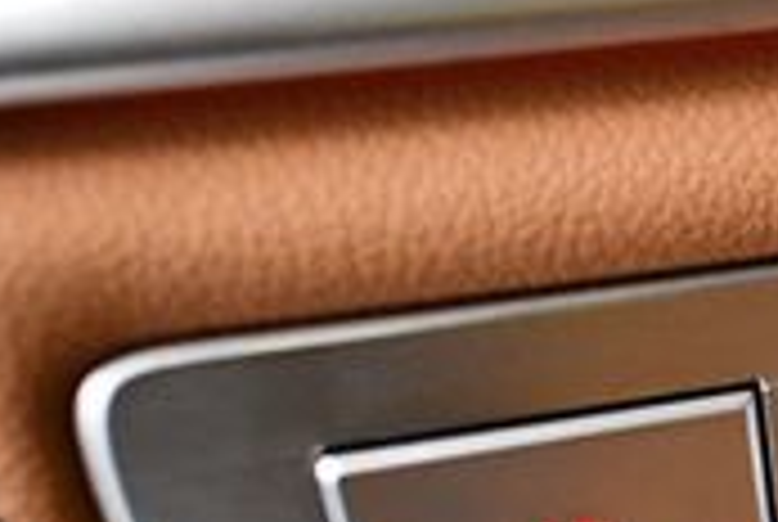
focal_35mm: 133
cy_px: 472
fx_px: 2879
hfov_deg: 14.7
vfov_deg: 10.3
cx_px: 1034
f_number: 3.5
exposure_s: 1/100
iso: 3200
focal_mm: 18
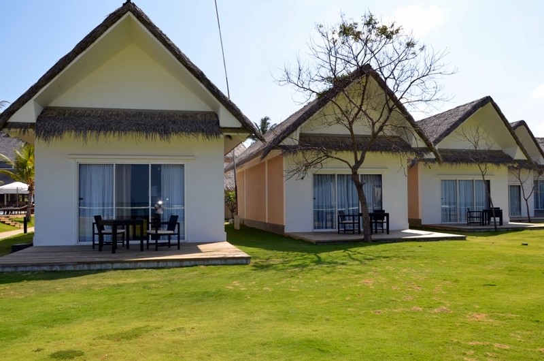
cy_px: 180
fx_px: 475
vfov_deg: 41.5
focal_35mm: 32
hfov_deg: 59.6
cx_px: 272
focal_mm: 21
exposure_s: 1/250
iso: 100
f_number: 8
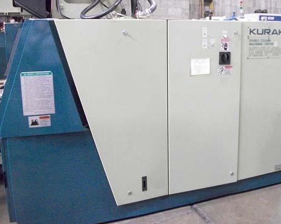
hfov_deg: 45.5
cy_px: 94
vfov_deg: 37.2
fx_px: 333
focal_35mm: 40
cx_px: 173
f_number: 2.9
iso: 640
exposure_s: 1/40
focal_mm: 5.7
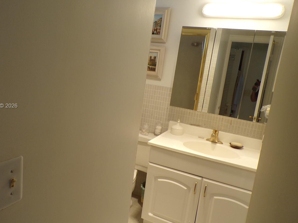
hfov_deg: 59.8
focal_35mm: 30
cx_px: 131
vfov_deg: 46.8
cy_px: 106
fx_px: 258
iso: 81
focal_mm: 4.3
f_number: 4.3
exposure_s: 1/34
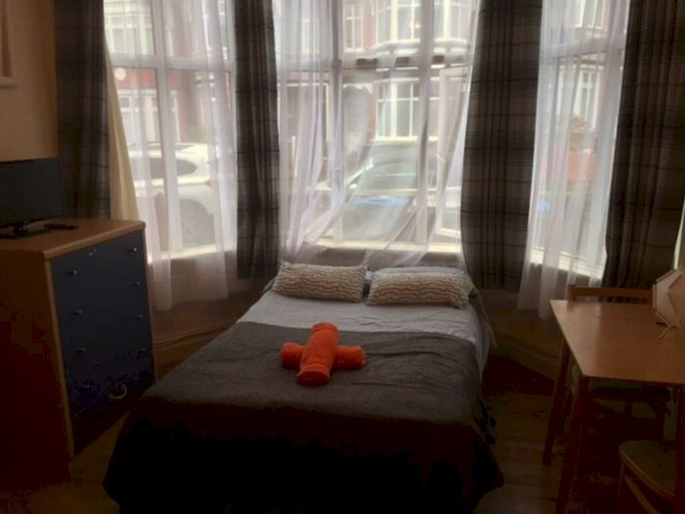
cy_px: 257
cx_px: 342
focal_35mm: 29
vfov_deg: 48.2
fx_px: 574
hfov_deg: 61.7
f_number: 2.2
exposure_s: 1/33
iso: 40
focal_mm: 4.15
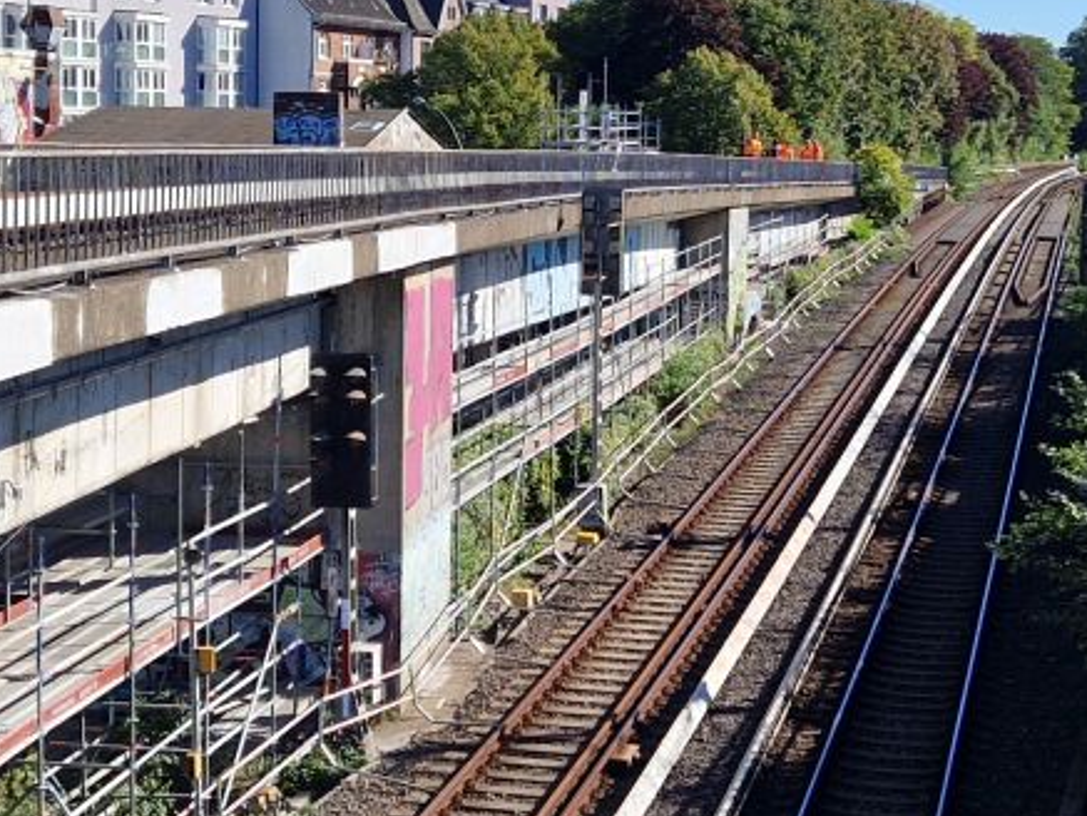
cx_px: 497
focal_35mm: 79
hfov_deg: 24.7
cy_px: 317
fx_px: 2481
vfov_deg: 18.6
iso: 50
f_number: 1.8
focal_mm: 5.4
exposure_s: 1/1508
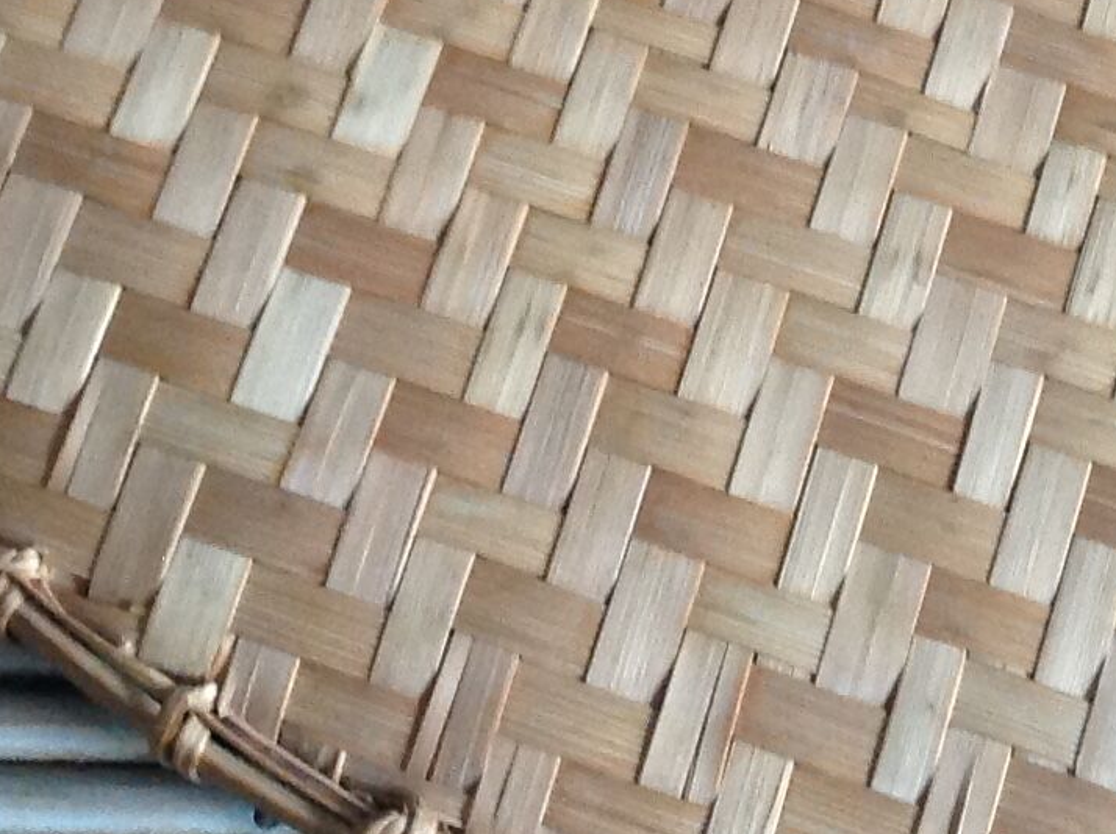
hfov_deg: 15.5
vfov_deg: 11.1
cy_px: -509
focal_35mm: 127
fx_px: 4090
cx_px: 863
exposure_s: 1/15
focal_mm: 4.28
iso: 160
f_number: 2.4
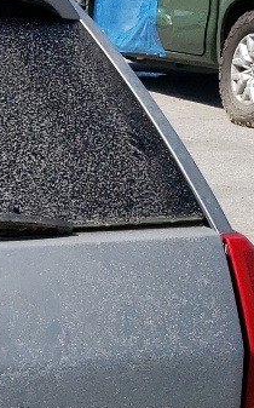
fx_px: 1454
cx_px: -365
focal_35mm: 131
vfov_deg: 15.6
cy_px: 443
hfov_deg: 9.0
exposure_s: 1/2500
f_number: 1.5
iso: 50
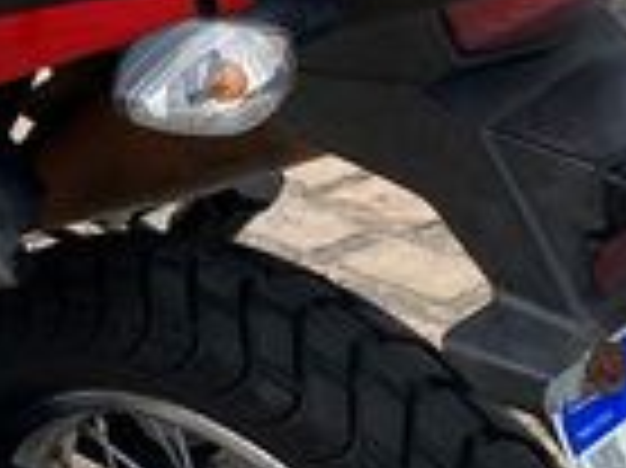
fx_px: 2746
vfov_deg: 9.7
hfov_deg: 12.6
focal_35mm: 152
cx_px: -176
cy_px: 153
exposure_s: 1/1124
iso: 32
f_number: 1.8
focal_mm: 4.25
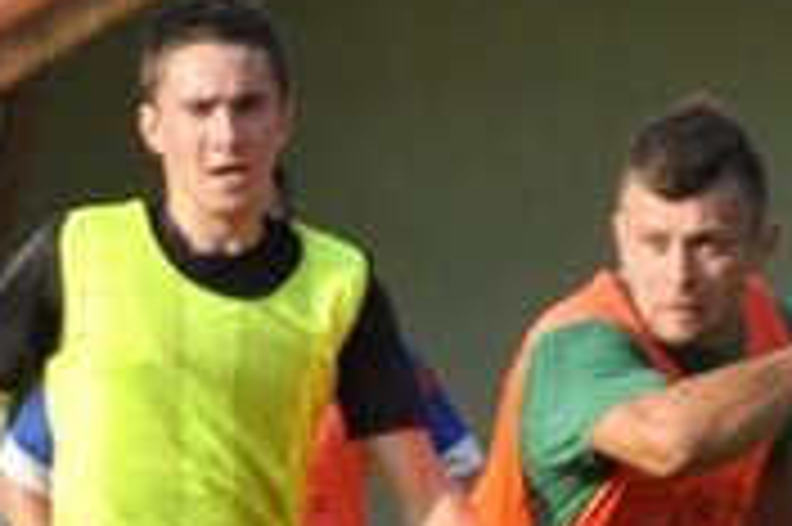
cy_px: 587
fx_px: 24375
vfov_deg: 1.2
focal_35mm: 1109
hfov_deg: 1.9
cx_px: -104
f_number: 5.6
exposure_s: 1/500
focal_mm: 200
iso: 320
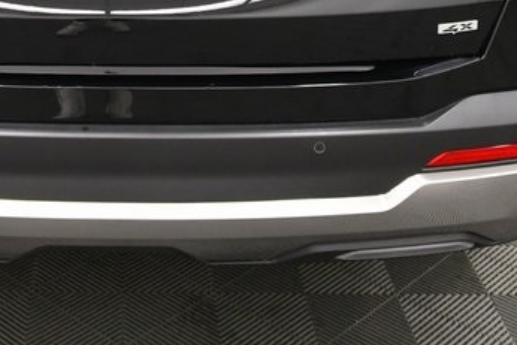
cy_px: -114
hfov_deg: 24.9
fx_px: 1149
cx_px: 102
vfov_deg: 16.1
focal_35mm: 80
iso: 1400
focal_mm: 18
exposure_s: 1/125
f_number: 5.3
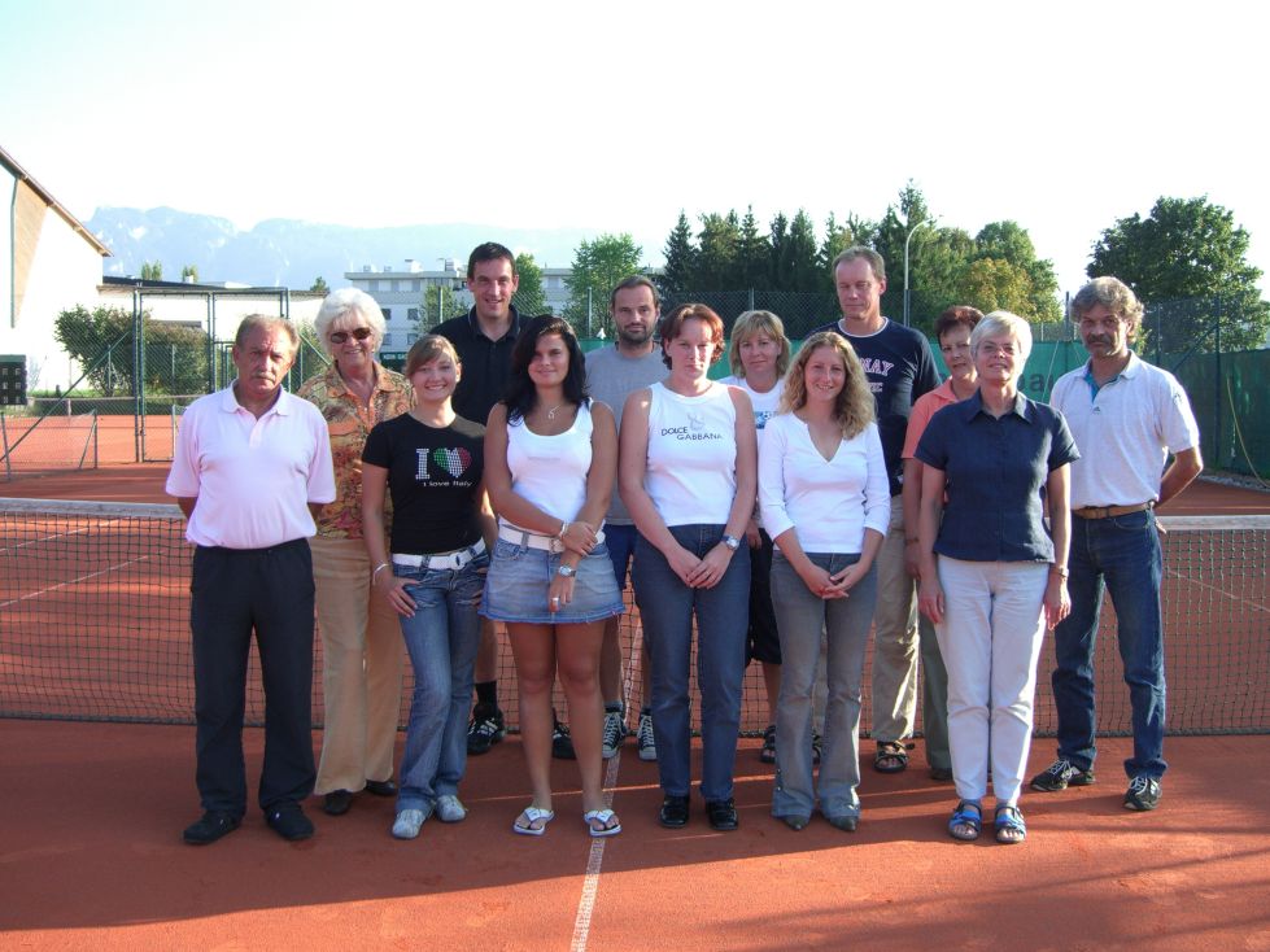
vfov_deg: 37.7
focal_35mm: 38
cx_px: 635
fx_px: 1394
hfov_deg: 49.0
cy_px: 476
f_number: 2.8
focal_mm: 7.9
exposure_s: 1/200
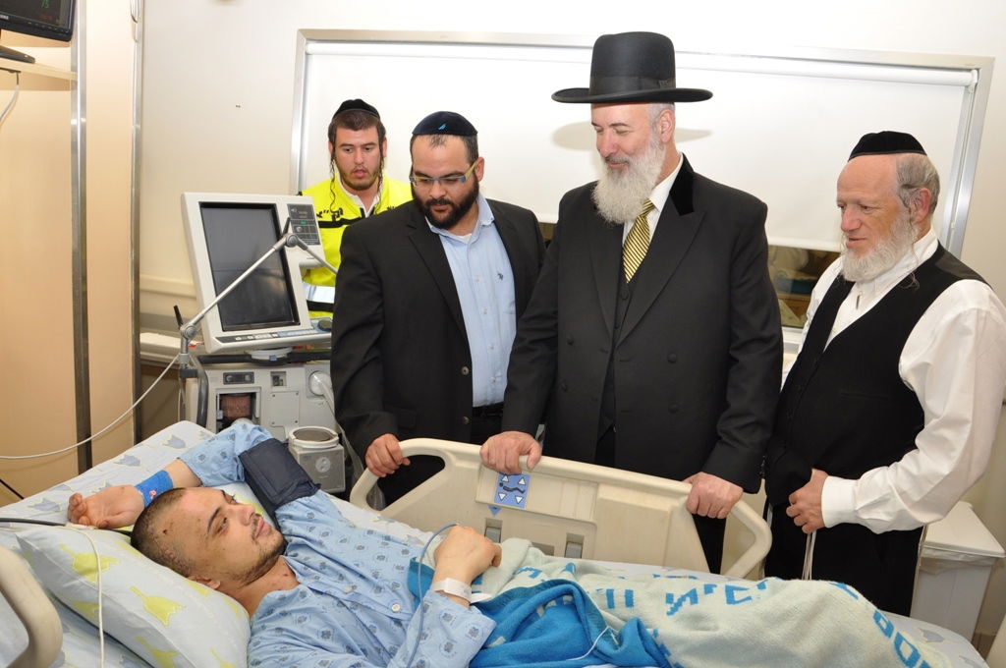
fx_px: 754
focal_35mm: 27
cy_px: 334
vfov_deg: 47.8
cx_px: 503
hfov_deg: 67.4
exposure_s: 1/60
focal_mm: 18
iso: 400
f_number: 6.3
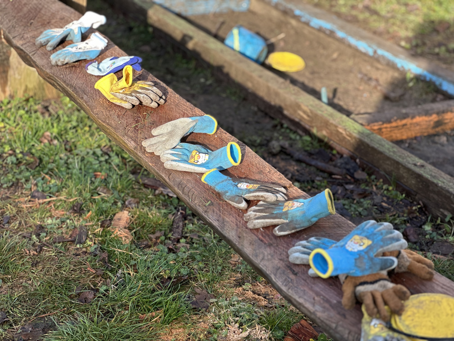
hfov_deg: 25.3
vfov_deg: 19.1
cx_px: 227
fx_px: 1010
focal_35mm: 77
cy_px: 170
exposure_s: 1/121
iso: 32
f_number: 2.8
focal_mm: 9
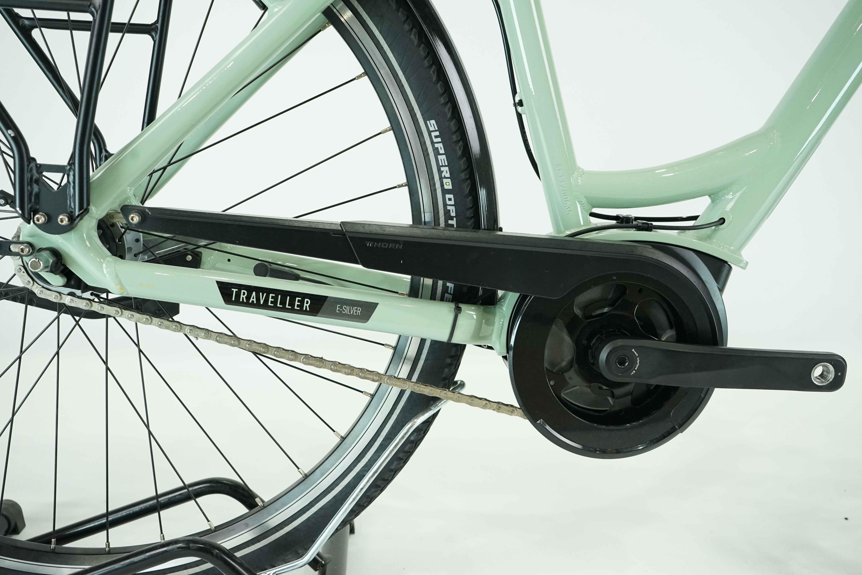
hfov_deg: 57.2
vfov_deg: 40.0
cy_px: 288
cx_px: 431
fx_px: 790
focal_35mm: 33
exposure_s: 1/200
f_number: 6.3
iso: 2500
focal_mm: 33
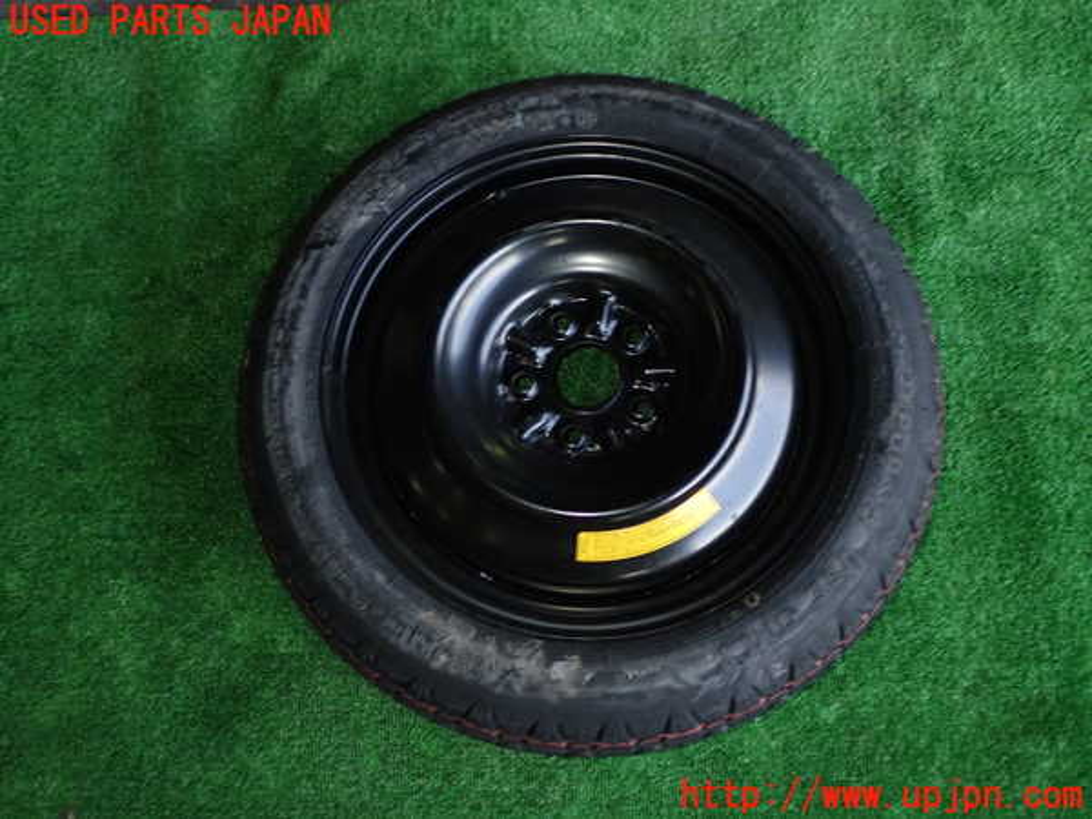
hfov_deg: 51.4
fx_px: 1136
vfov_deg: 39.7
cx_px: 546
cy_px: 410
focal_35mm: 36
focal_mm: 6.37
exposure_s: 1/40
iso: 320
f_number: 7.1
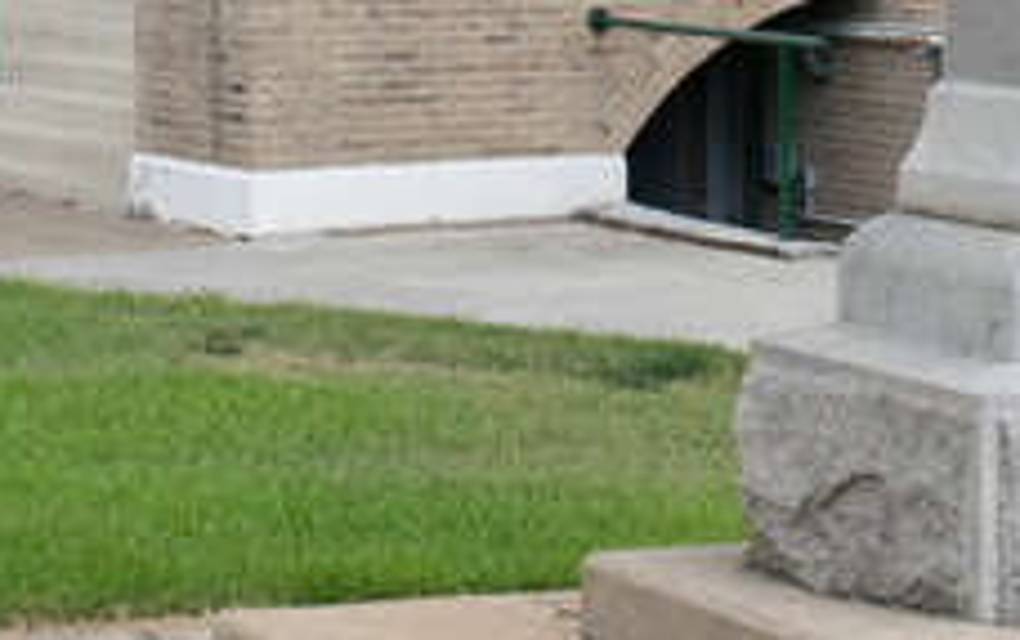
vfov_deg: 7.0
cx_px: 1076
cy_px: -644
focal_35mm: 182
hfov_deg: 11.4
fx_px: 5064
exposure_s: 1/500
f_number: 11
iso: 400
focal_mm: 34
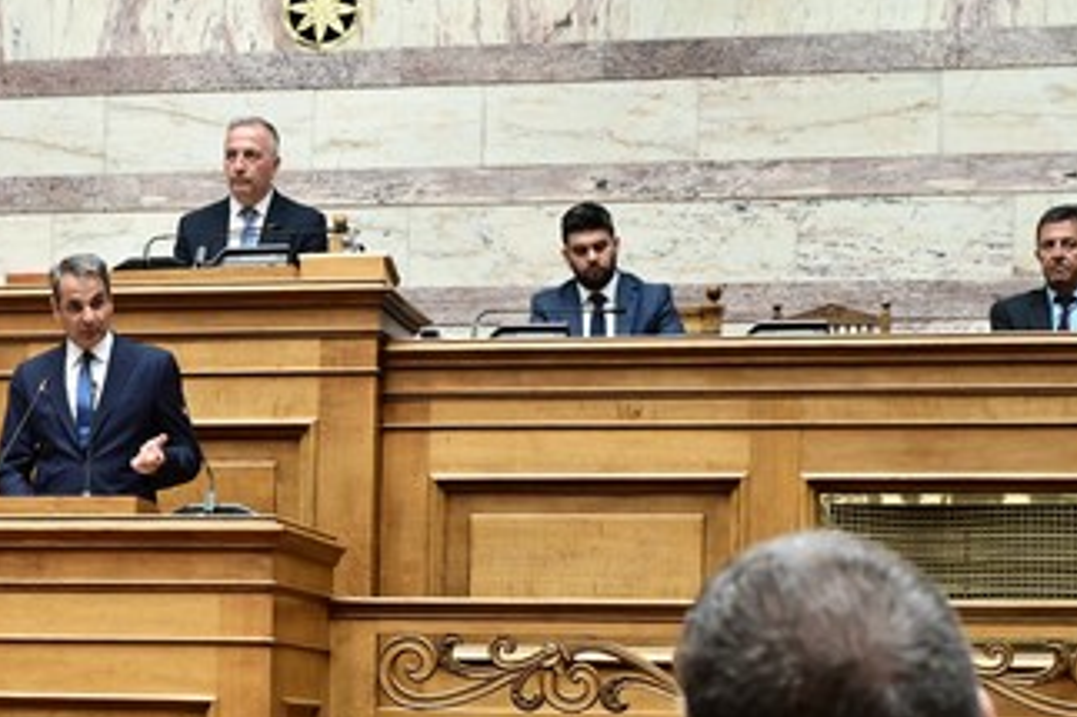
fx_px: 3110
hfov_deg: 19.1
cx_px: 3
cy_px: 714
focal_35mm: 104
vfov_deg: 13.0
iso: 1600
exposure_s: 1/200
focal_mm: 48
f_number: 5.6
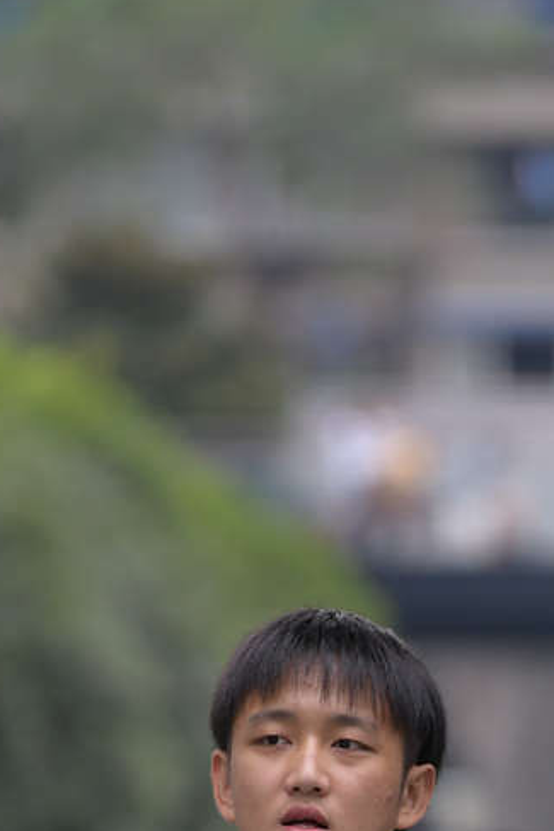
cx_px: 713
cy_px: 1474
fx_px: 17045
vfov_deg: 2.8
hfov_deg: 1.9
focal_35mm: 739
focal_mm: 200
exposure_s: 1/500
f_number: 3.5
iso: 400
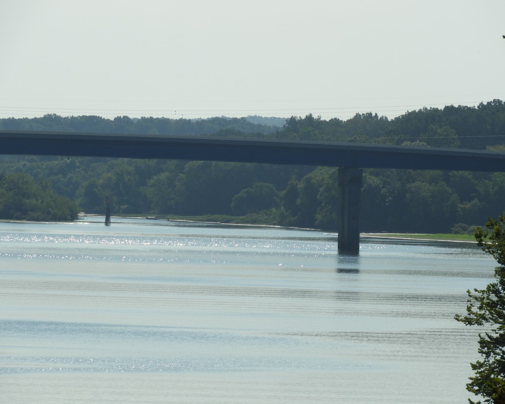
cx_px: 256
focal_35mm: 376
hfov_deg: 5.1
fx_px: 5620
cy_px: 202
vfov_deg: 4.1
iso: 100
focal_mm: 64.5
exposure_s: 1/1600
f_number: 5.6
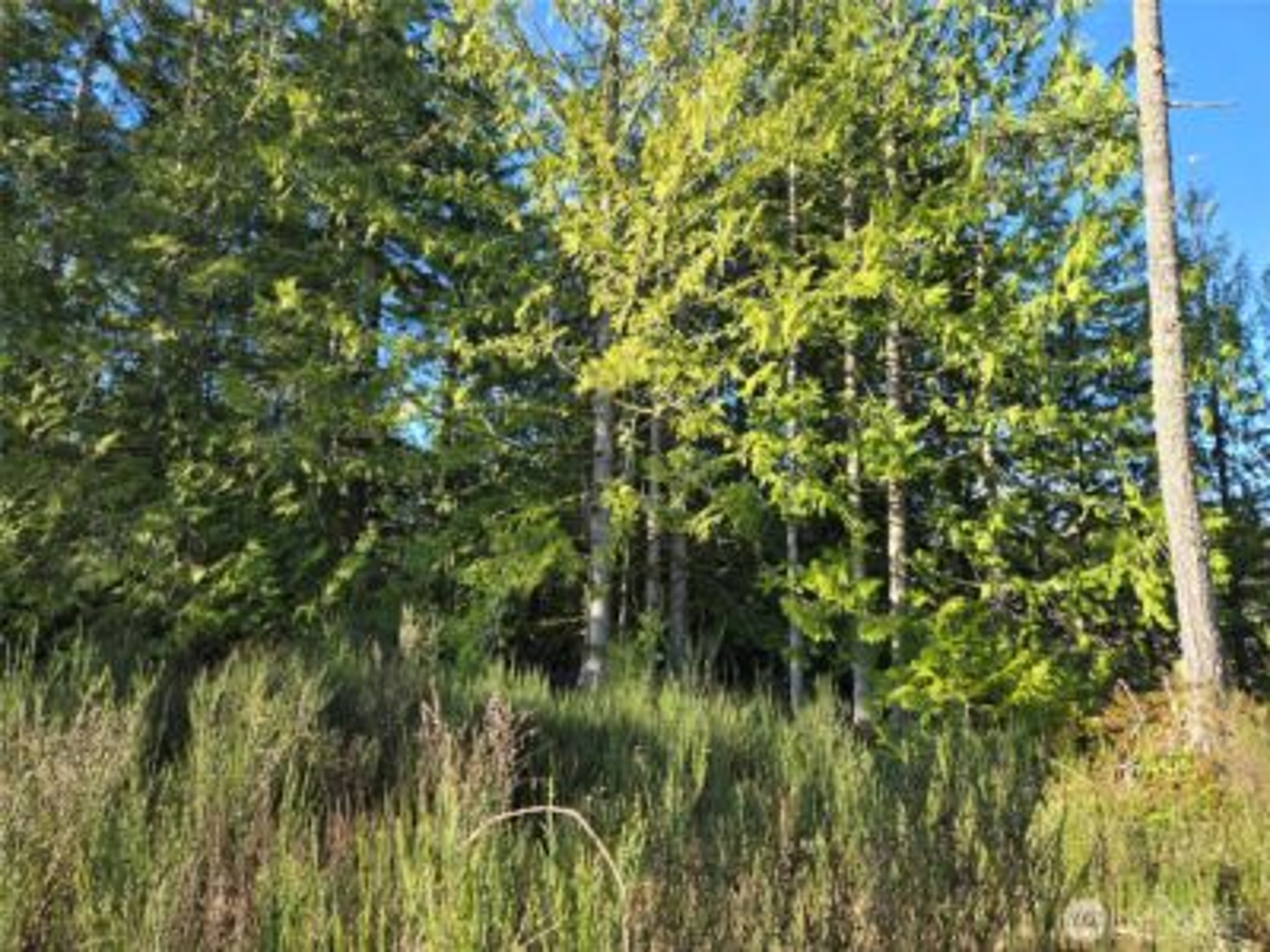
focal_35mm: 23
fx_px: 844
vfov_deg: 58.9
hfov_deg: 73.9
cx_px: 635
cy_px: 476
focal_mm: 5.4
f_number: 1.8
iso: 25
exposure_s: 1/308
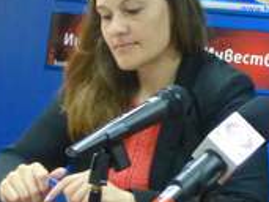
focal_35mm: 138
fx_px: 1072
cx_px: 444
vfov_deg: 10.6
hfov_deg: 13.2
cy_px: 2
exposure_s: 1/30
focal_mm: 6.8
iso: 800
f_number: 3.8
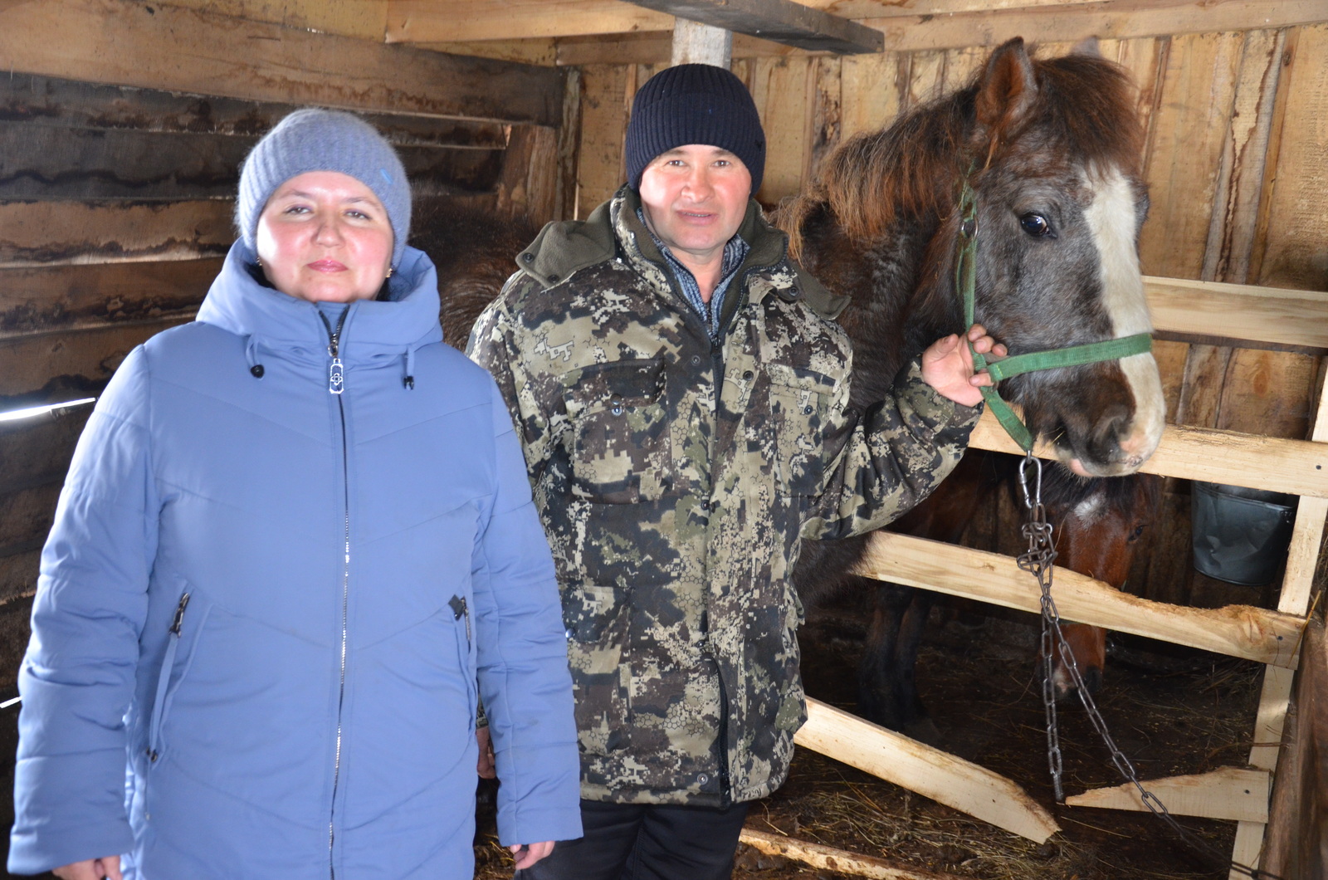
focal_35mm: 42
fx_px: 1546
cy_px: 440
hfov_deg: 46.5
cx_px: 664
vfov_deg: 31.8
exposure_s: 1/60
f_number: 4
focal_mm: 28
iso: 800
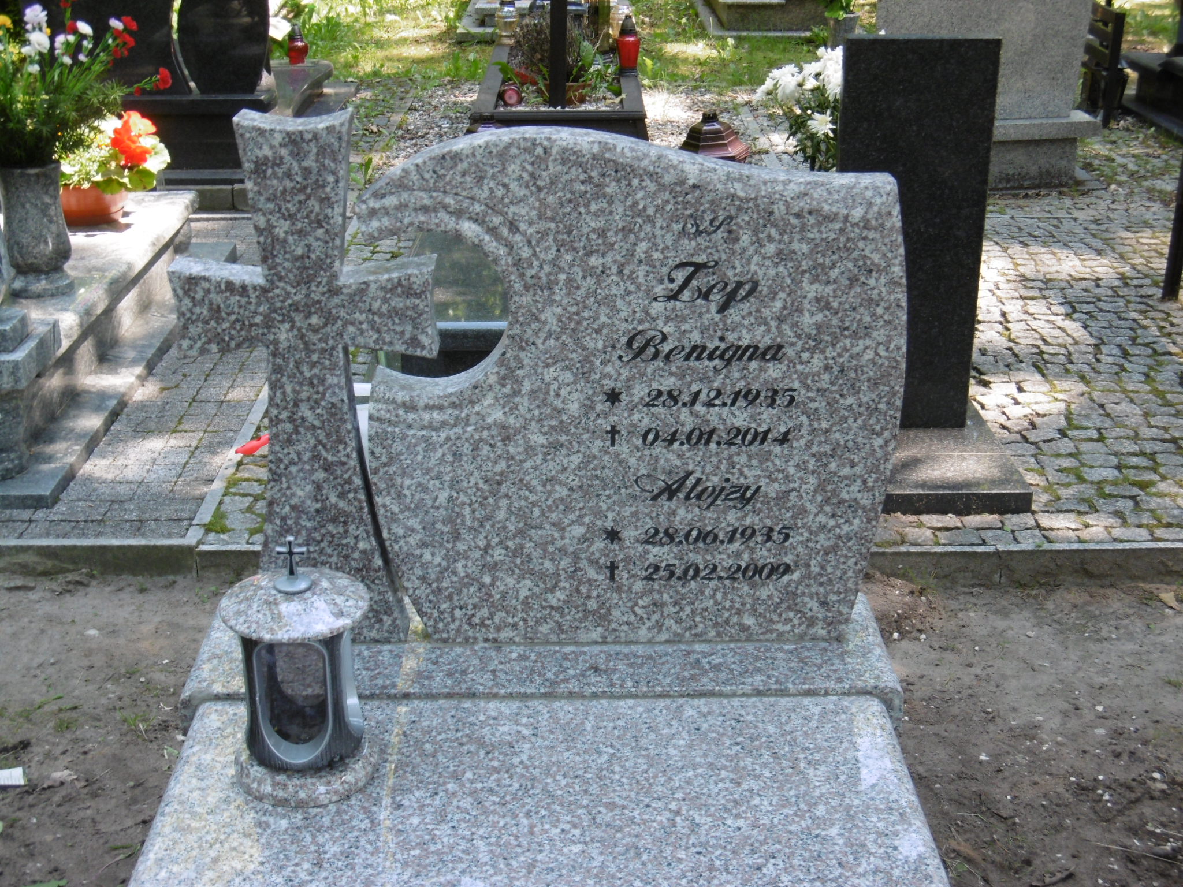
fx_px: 1743
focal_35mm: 51
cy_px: 444
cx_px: 592
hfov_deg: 37.5
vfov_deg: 28.6
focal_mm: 9.2
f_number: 4
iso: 100
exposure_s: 1/60
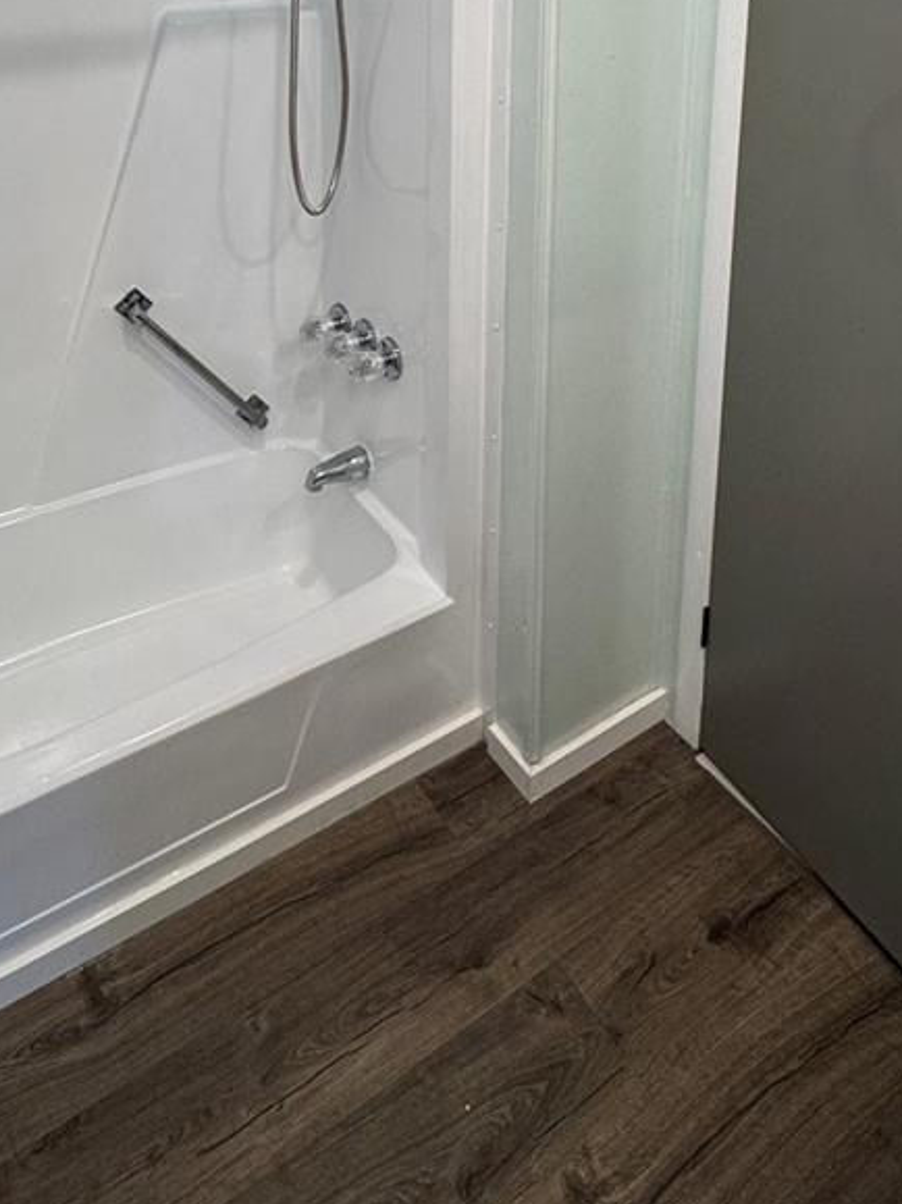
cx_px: 420
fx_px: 1008
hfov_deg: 48.2
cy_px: 69
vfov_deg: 52.3
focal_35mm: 29
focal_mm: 2.22
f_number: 2.2
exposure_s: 1/120
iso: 160
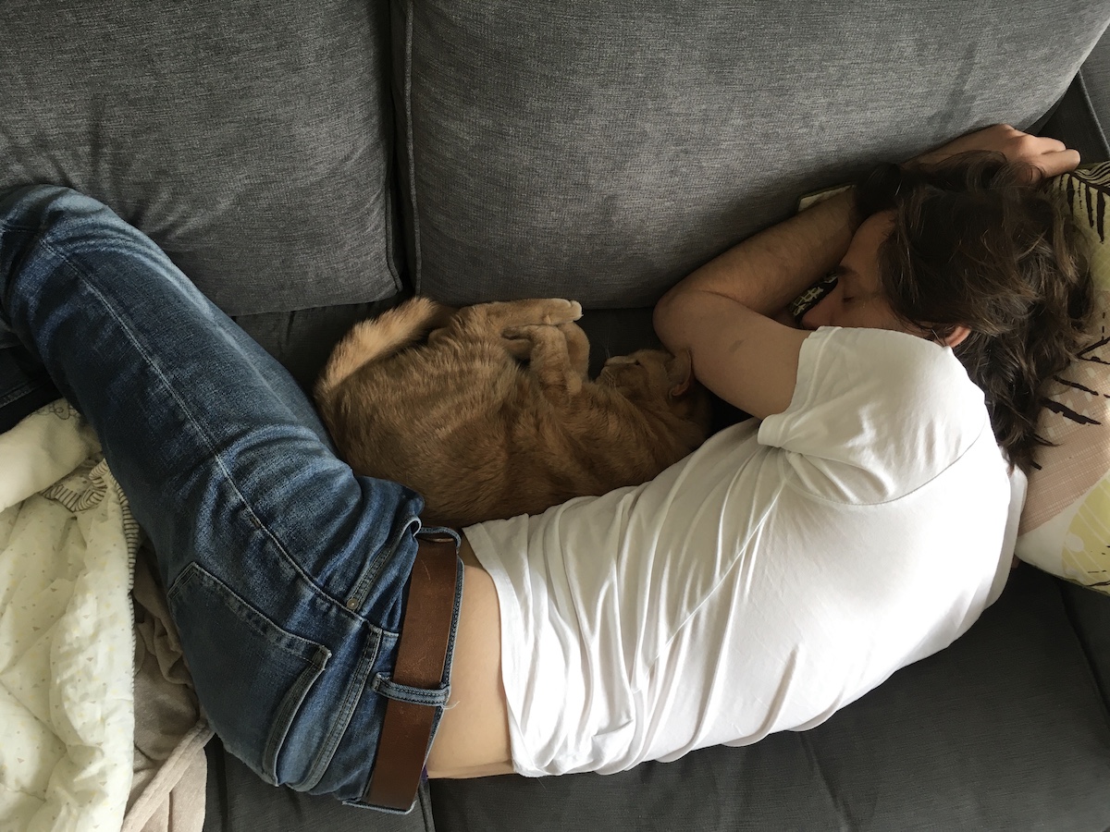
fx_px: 930
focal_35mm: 29
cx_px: 555
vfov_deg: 48.2
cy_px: 416
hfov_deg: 61.7
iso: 40
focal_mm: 4.15
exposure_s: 1/33
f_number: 2.2
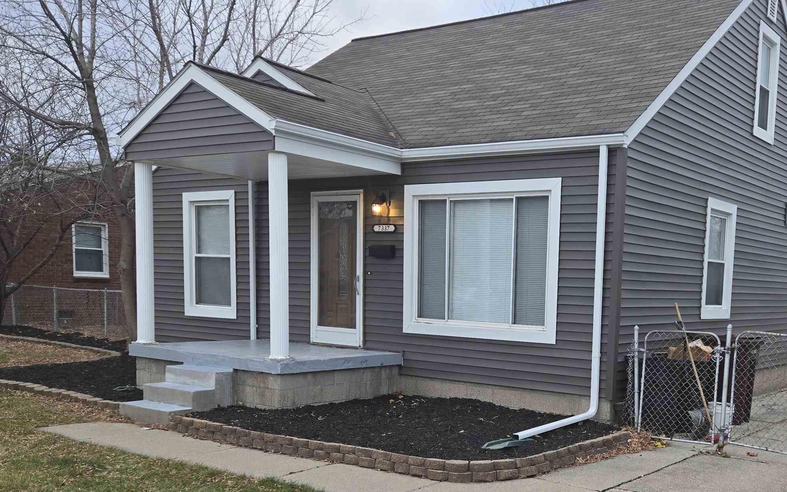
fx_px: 815
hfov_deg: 50.3
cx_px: 543
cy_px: 383
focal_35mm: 38
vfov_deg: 32.8
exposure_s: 1/180
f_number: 1.8
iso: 64
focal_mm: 5.4
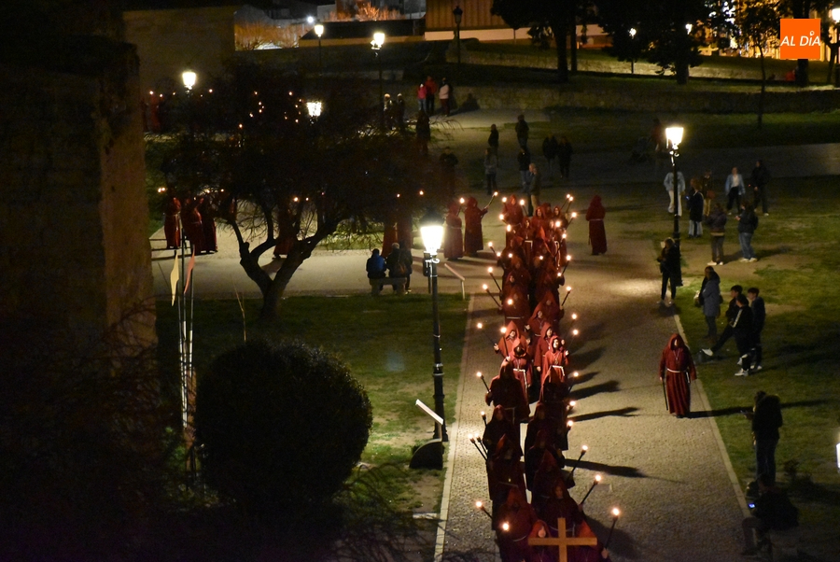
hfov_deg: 16.1
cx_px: 420
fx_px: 2978
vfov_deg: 10.8
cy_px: 281
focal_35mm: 128
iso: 12800
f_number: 5.3
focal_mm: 85
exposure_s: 1/15
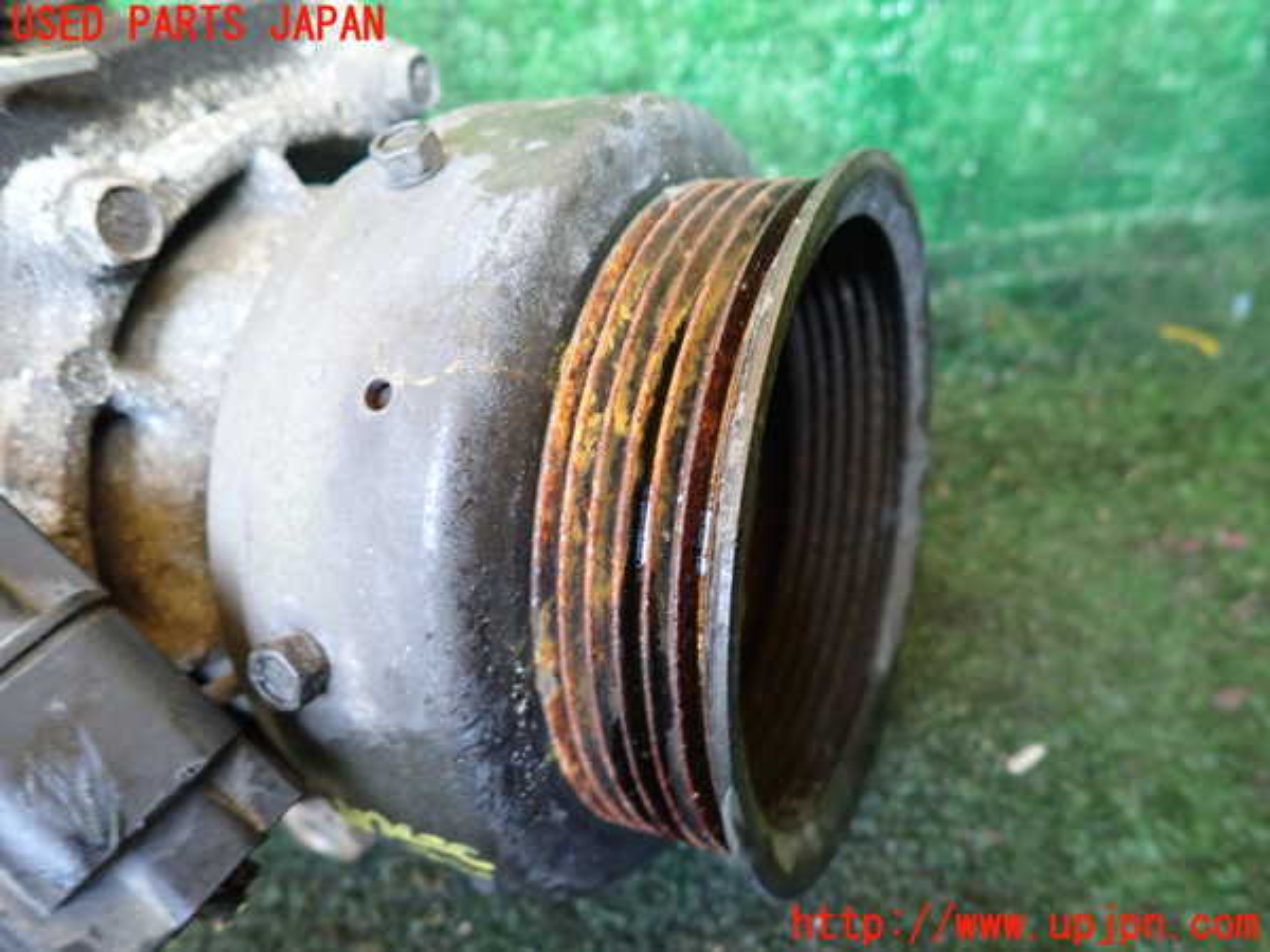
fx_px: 917
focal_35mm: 25
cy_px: 476
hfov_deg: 69.4
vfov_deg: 54.9
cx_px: 635
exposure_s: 1/30
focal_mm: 4.5
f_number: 2
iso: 500
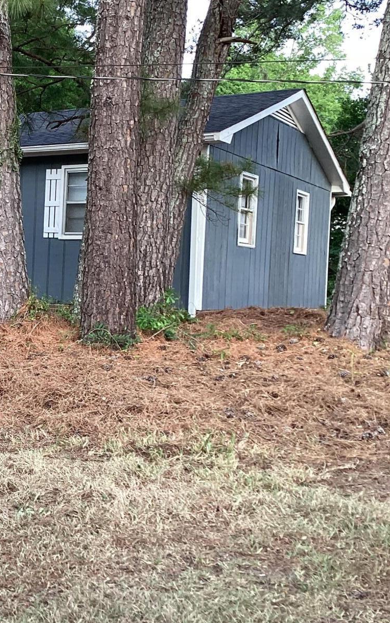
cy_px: 315
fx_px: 935
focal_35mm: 55
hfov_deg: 22.1
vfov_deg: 36.9
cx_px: -51
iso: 40
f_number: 2.4
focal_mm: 3.3
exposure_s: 1/120
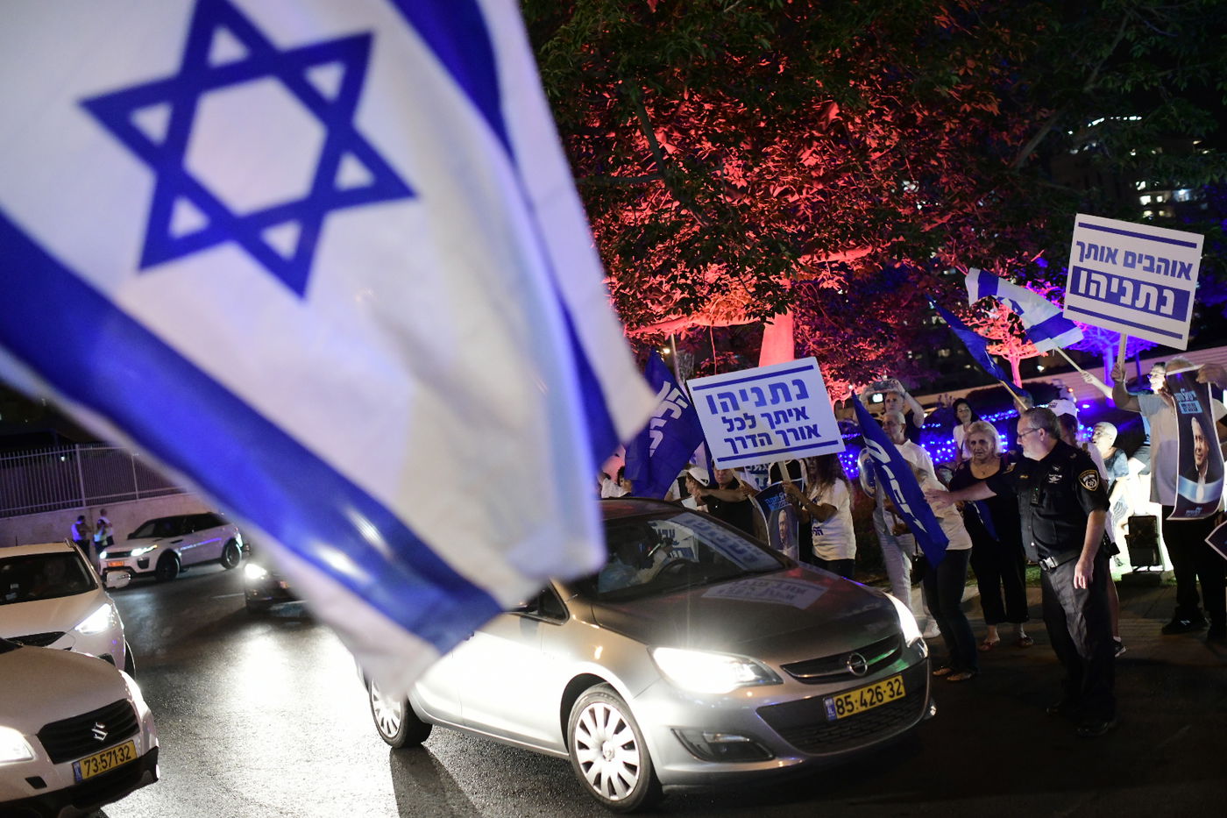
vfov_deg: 37.8
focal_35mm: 35
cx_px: 614
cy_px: 409
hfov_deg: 54.4
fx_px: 1193
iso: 6400
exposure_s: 1/250
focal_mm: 35
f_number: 2.2
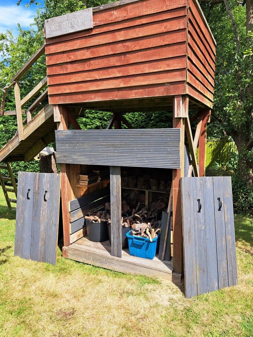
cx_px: 129
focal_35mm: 25
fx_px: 244
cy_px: 163
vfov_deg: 69.4
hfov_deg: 54.9
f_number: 1.8
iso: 50
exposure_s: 1/615
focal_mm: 5.23
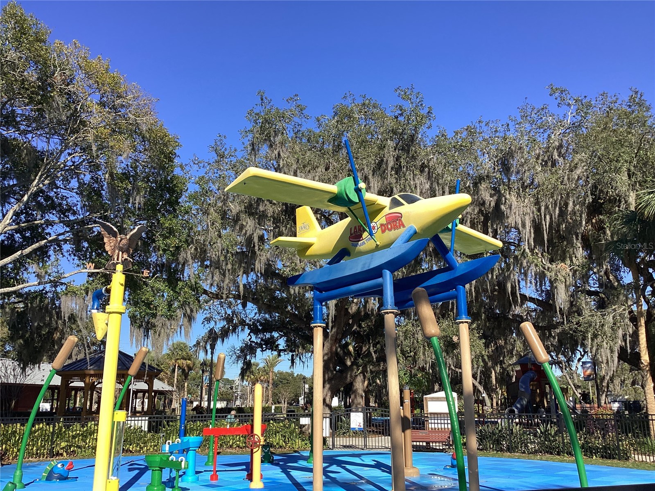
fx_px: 587
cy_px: 246
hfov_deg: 58.4
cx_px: 328
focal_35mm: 31
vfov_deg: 45.4
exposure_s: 1/936
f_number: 2.4
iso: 25
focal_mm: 3.3
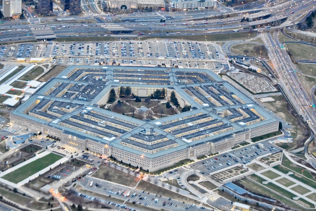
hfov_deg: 24.6
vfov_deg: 16.6
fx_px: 724
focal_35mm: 82
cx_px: 158
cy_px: 106
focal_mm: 55
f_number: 4.5
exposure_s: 1/60
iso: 3600
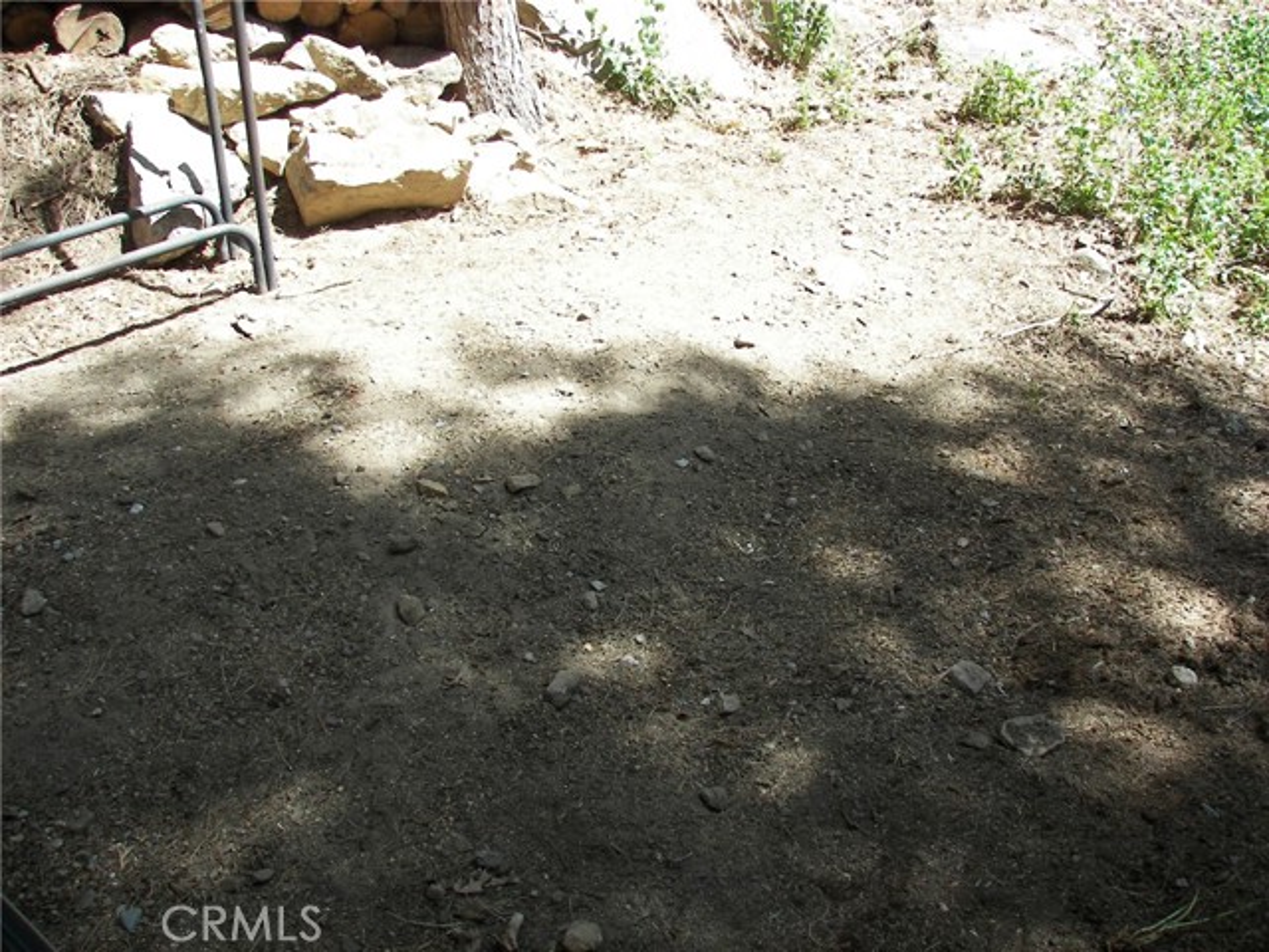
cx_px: 634
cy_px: 476
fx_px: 1320
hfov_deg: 51.4
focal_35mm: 36
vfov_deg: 39.7
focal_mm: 6
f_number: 2.8
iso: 50
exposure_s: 1/200
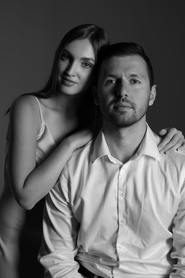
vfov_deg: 39.6
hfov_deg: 27.0
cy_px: 139
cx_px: 92
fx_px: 385
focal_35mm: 50
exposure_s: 1/125
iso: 100
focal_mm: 50
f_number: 5.6
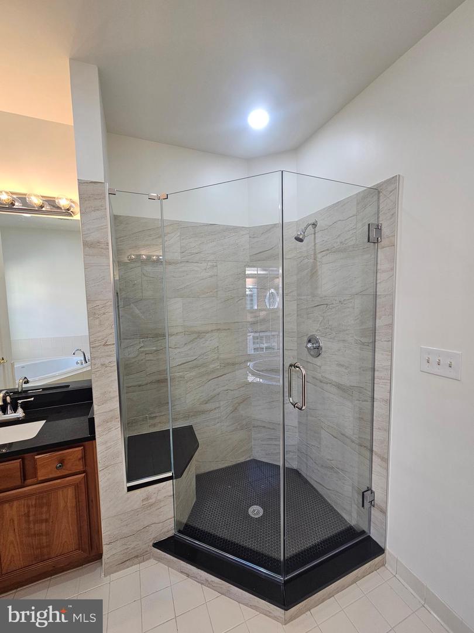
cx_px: 237
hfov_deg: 89.9
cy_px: 316
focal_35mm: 13
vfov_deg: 106.2
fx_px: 237
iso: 64
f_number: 2.2
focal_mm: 2.2
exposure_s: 1/60
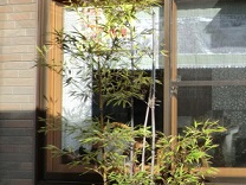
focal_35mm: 56
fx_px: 398
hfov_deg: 31.1
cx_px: 261
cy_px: 75
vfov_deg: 26.1
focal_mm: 4.7
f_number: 2.8
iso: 50
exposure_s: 1/640
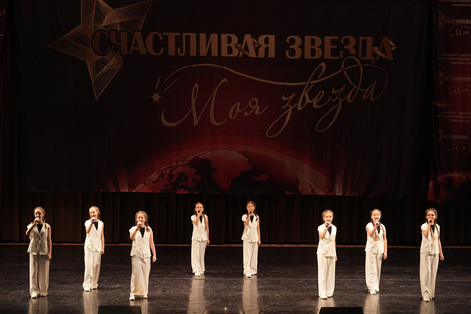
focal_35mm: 102
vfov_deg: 13.4
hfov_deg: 20.0
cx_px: 236
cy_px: 157
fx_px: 1334
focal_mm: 102
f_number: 2.8
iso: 2000
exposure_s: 1/400
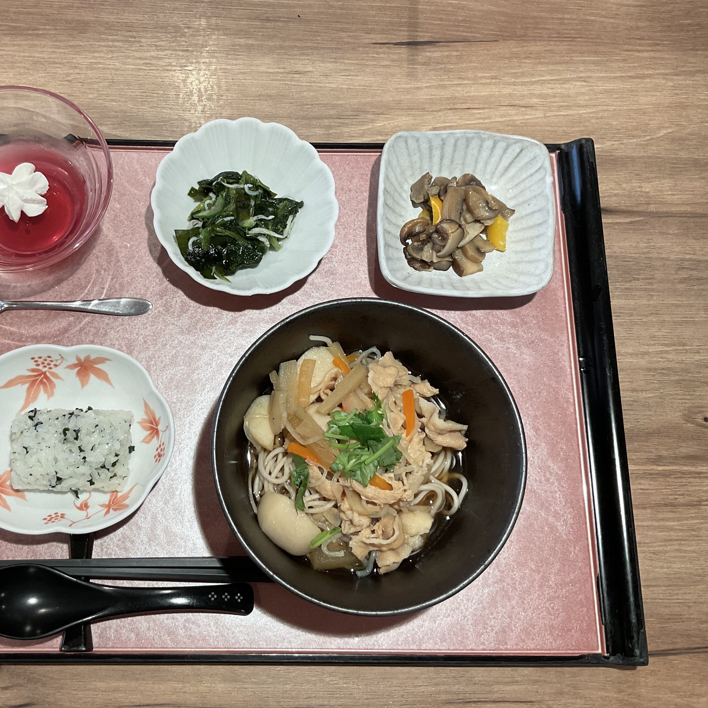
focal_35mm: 35
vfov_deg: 47.2
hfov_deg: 46.5
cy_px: 357
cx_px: 241
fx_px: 810
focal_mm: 3
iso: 100
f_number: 1.8
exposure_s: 1/60
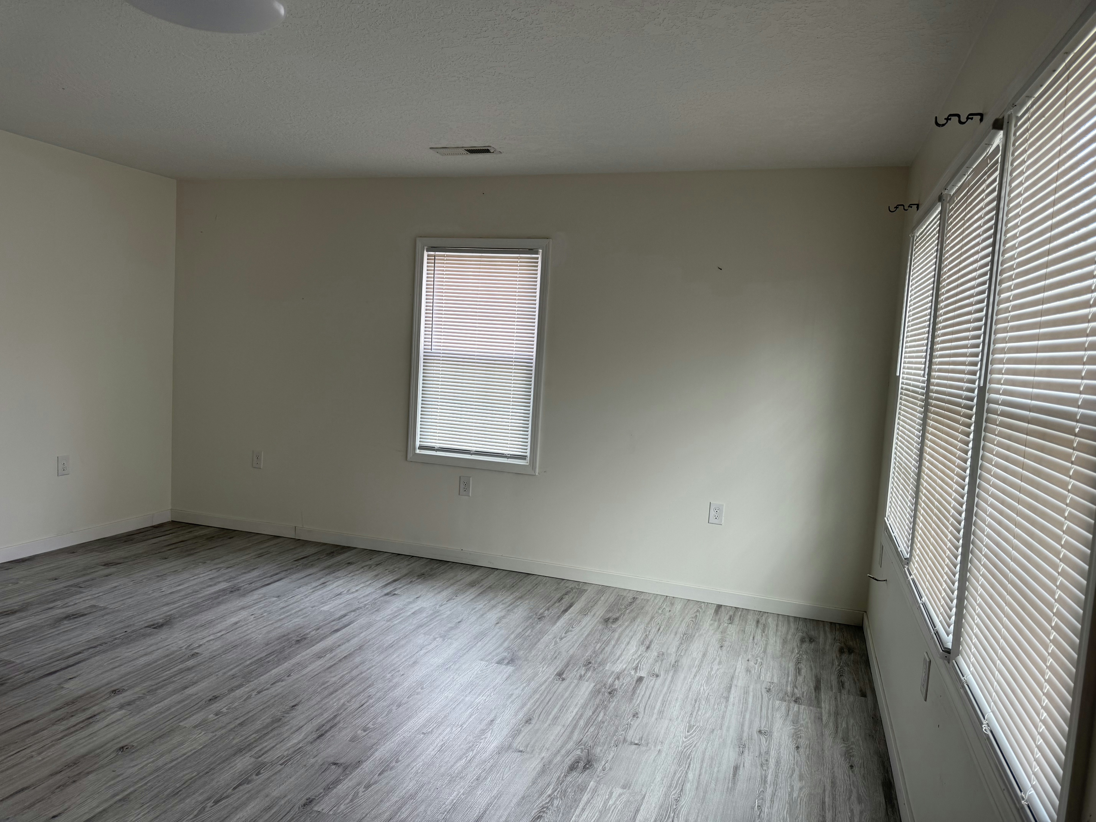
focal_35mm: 24
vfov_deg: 56.8
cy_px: 411
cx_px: 548
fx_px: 760
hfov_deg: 71.6
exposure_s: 1/122
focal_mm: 6.76
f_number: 1.78
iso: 64
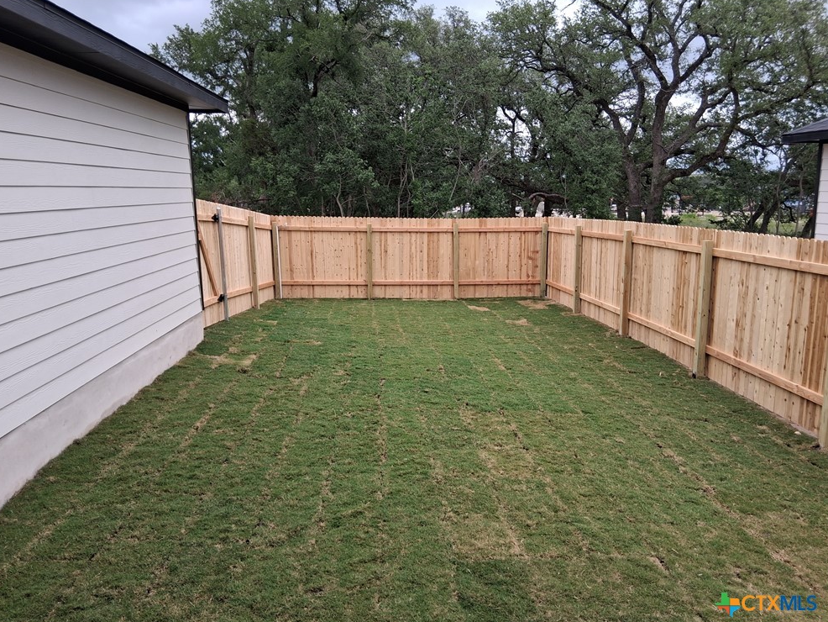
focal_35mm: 27
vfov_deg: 51.4
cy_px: 311
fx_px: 646
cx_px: 407
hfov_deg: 65.3
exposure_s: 1/151
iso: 25
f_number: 1.8
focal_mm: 3.98
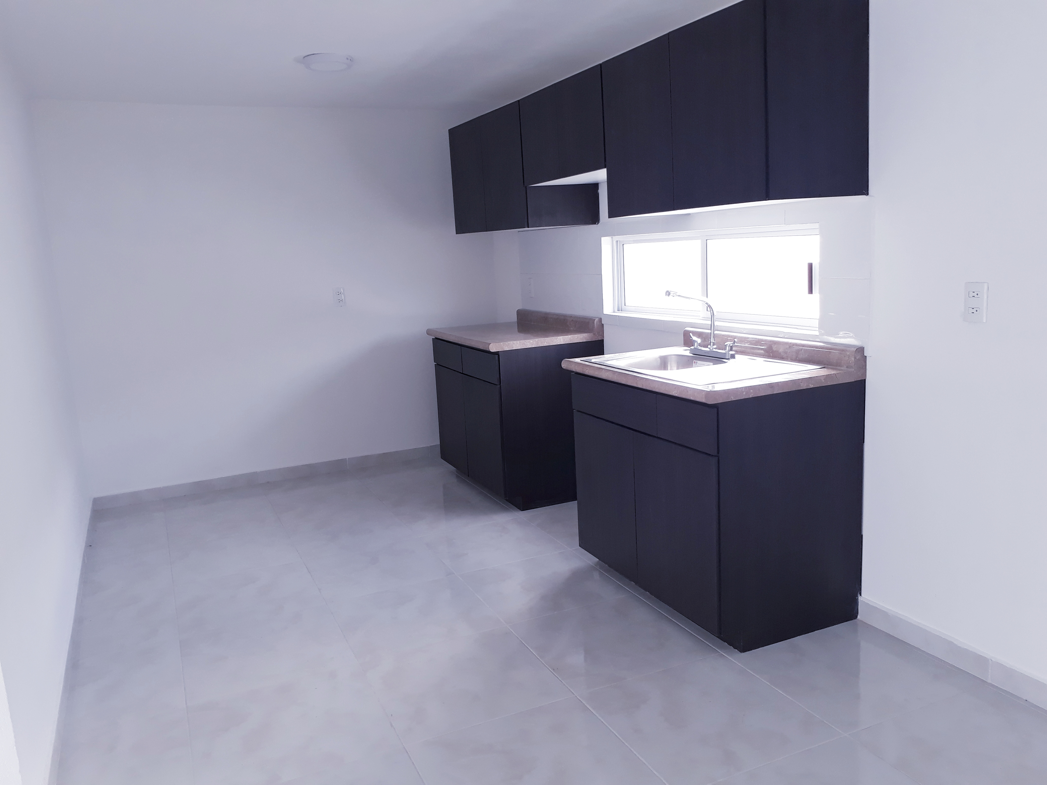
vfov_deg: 51.4
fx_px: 817
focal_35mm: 27
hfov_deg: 65.3
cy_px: 392
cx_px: 524
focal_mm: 3.6
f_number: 1.9
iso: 40
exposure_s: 1/60
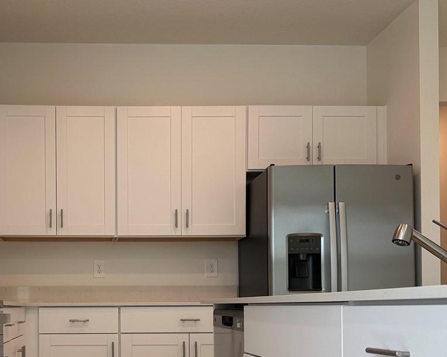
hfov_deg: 37.0
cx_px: 103
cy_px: 298
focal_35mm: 49
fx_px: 648
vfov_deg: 29.9
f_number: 1.78
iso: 64
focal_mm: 6.86
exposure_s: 1/120
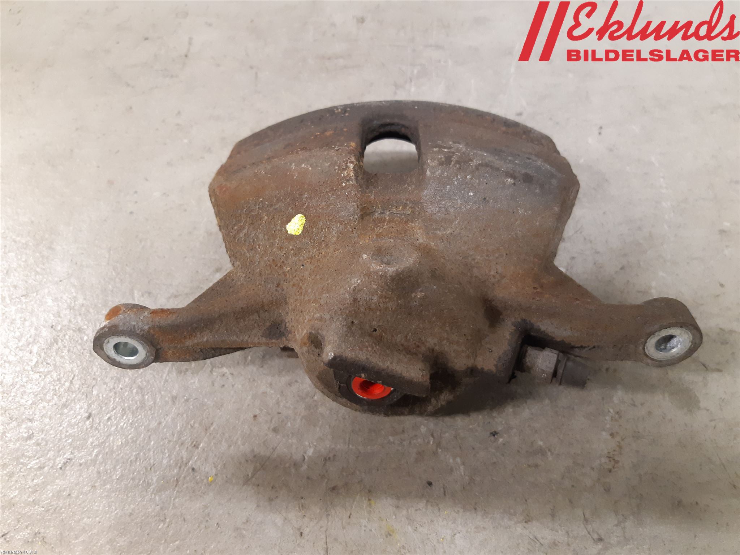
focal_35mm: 26
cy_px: 278
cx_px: 370
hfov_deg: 67.3
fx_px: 556
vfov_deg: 53.1
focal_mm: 3.93
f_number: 1.7
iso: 250
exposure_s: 1/33
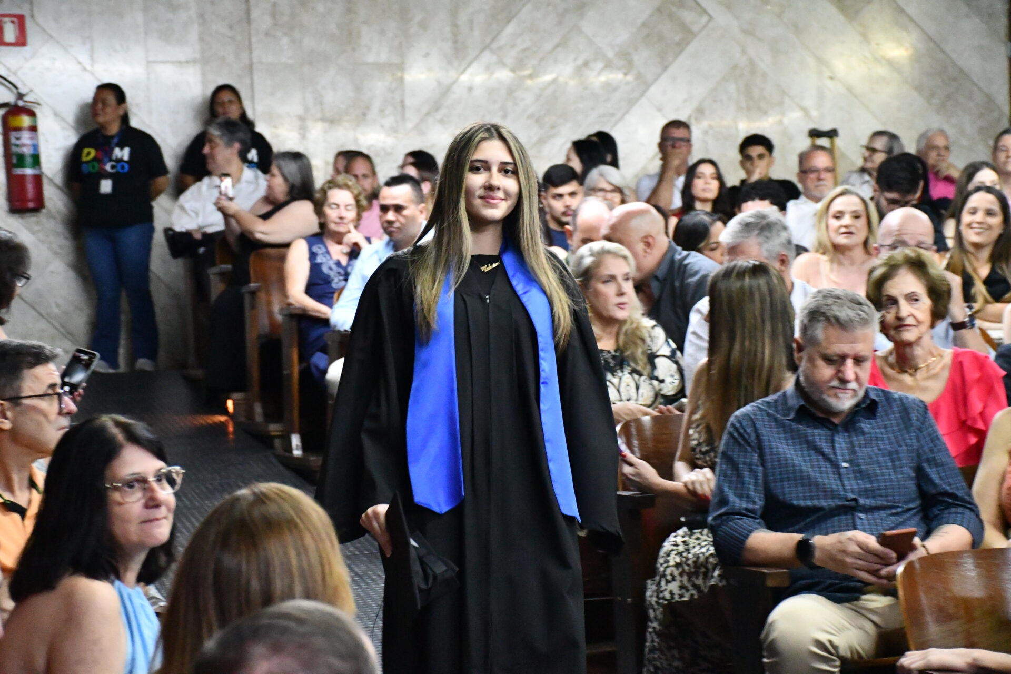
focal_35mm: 90
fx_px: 2527
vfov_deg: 15.2
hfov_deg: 22.6
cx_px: 506
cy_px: 337
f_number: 5
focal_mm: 60
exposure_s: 1/60
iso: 12800
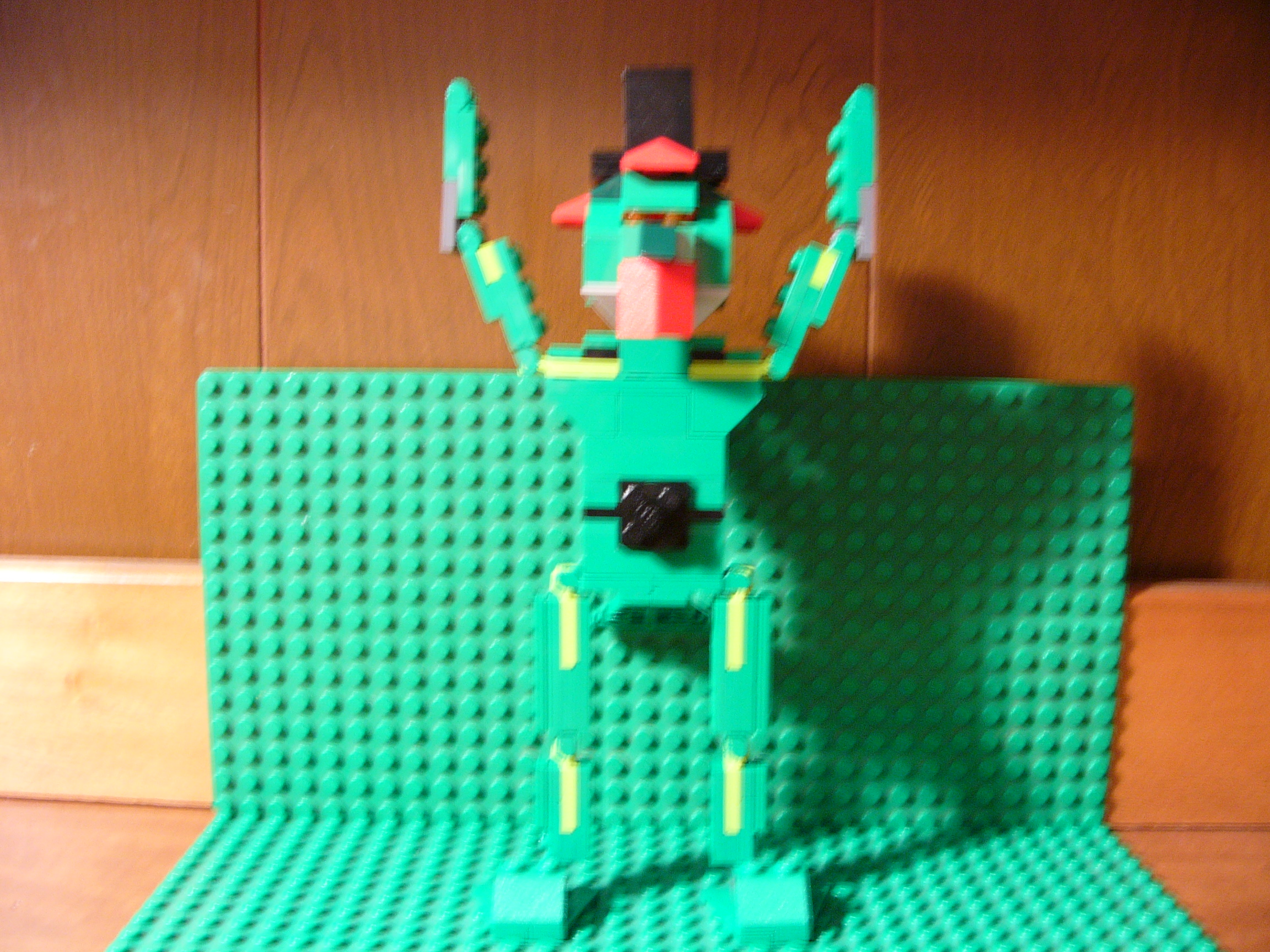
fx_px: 1321
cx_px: 635
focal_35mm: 36
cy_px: 476
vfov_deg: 39.7
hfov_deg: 51.4
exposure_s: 1
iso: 100
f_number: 2.8
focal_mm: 6
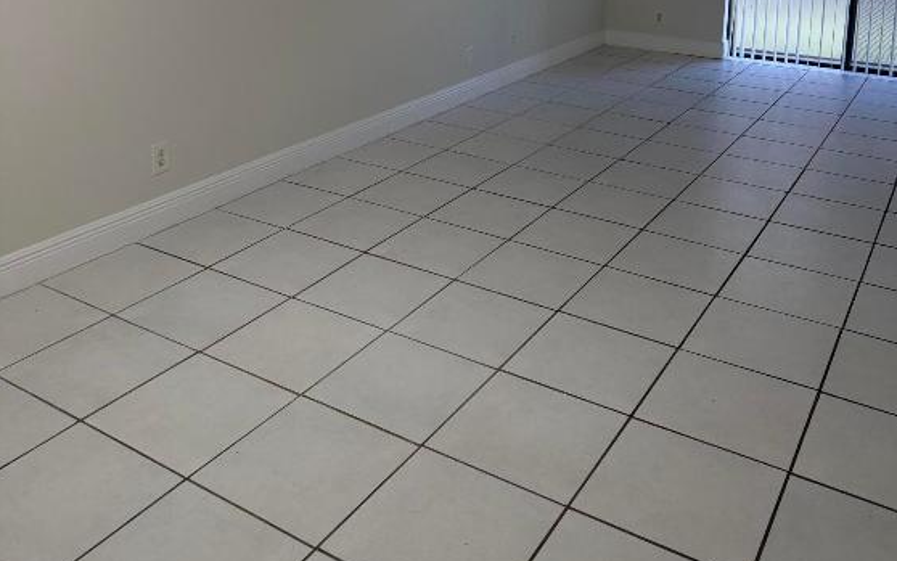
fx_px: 856
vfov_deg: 33.6
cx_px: 460
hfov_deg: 55.3
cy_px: 18
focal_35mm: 35
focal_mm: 6.76
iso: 200
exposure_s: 1/206
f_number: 1.78
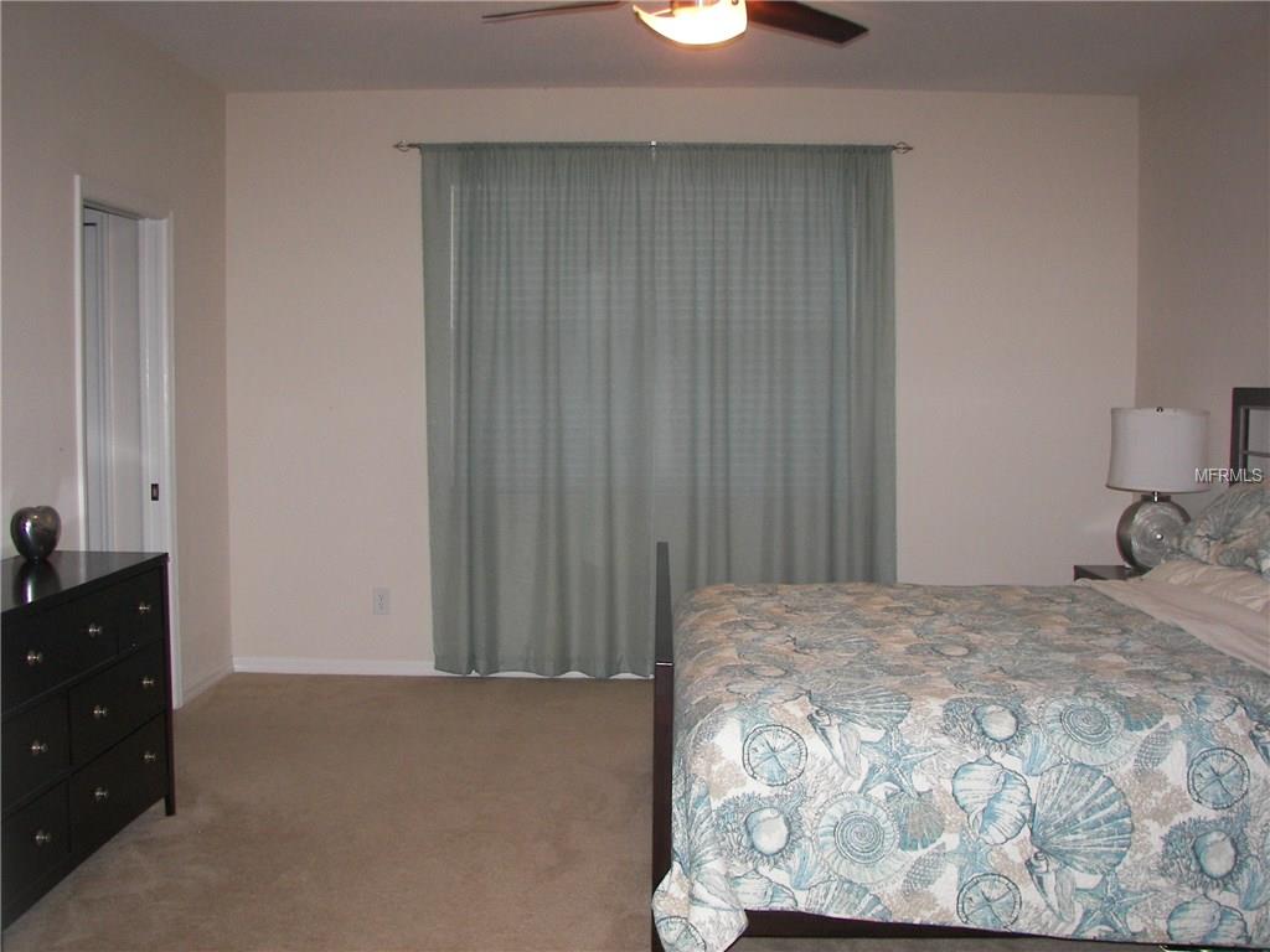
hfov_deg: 51.4
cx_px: 635
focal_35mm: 36
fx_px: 1321
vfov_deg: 39.7
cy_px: 476
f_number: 2.8
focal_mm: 6
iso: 100
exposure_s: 1/30
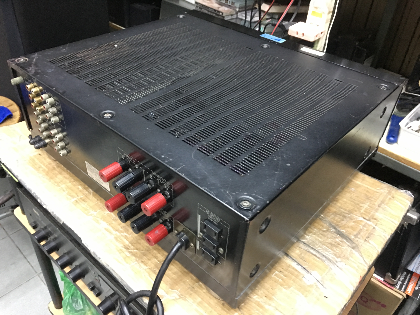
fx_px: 352
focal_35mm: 29
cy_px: 158
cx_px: 210
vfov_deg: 48.2
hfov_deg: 61.7
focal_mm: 4.15
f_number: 2.2
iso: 160
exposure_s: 1/8
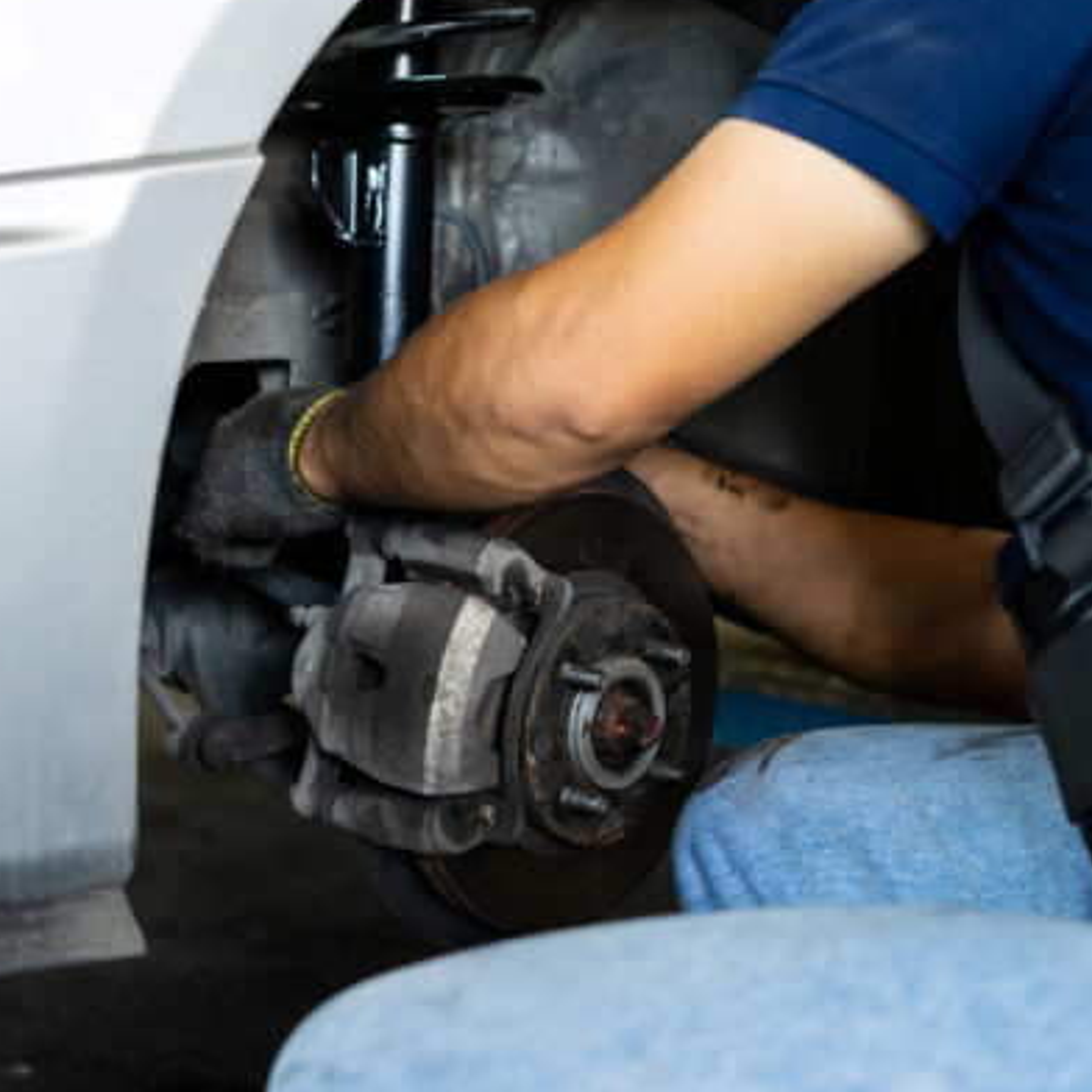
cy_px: 538
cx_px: 435
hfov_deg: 26.4
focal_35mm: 65
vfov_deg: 26.5
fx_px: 2320
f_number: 3.2
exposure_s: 1/50
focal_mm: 50
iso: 320
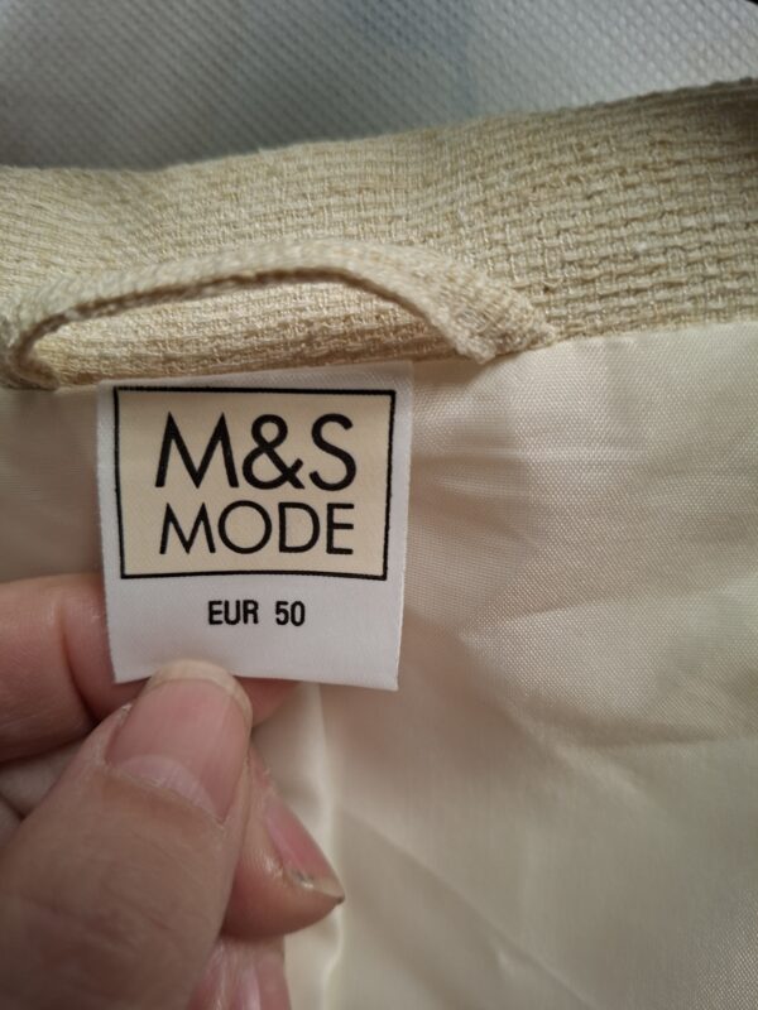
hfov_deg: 58.9
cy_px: 505
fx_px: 672
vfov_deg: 73.9
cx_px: 379
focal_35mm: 23
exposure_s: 1/50
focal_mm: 5.54
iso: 320
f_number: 1.8
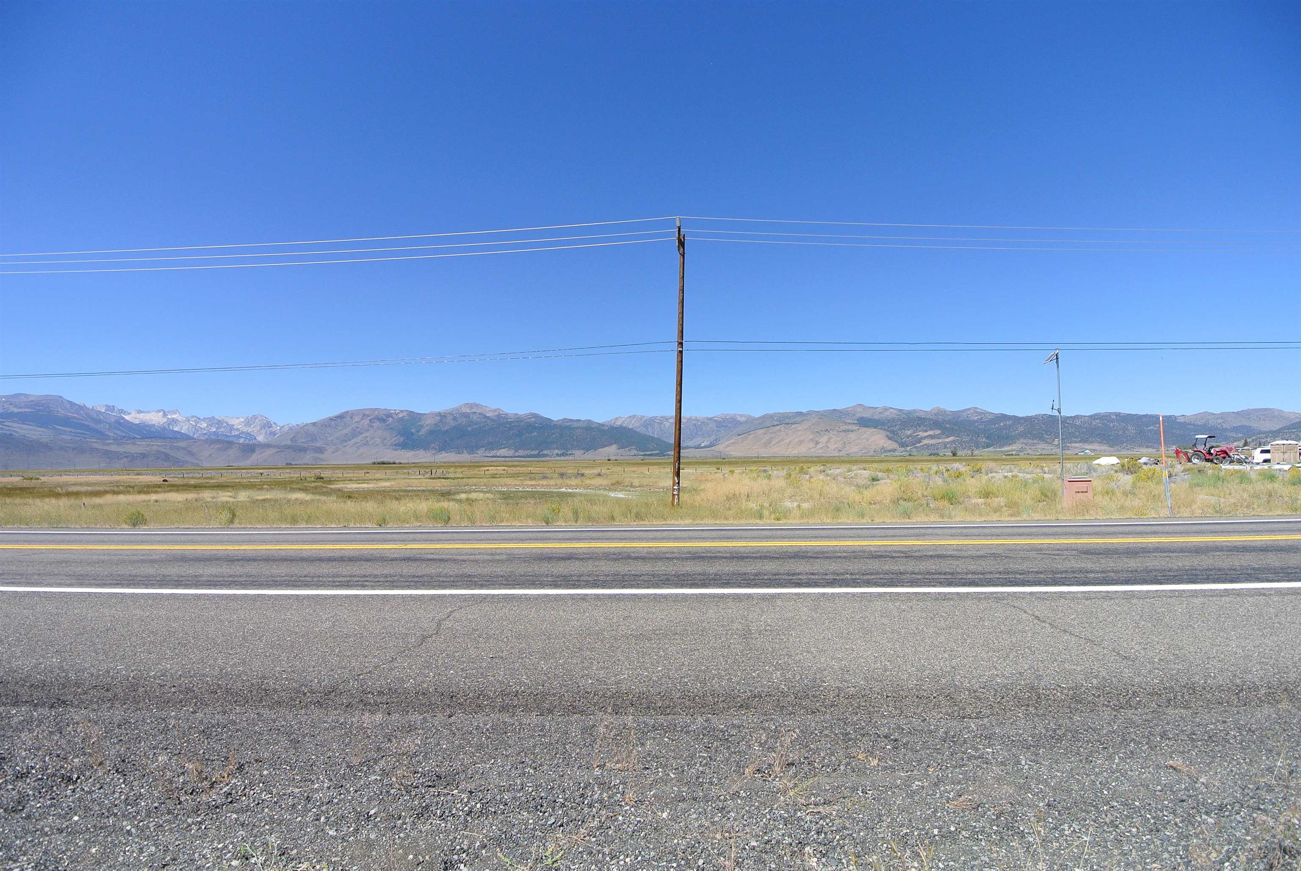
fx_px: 651
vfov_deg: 67.5
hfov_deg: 89.9
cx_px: 650
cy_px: 436
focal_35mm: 18
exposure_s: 1/640
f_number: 4.5
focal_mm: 6.7
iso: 100
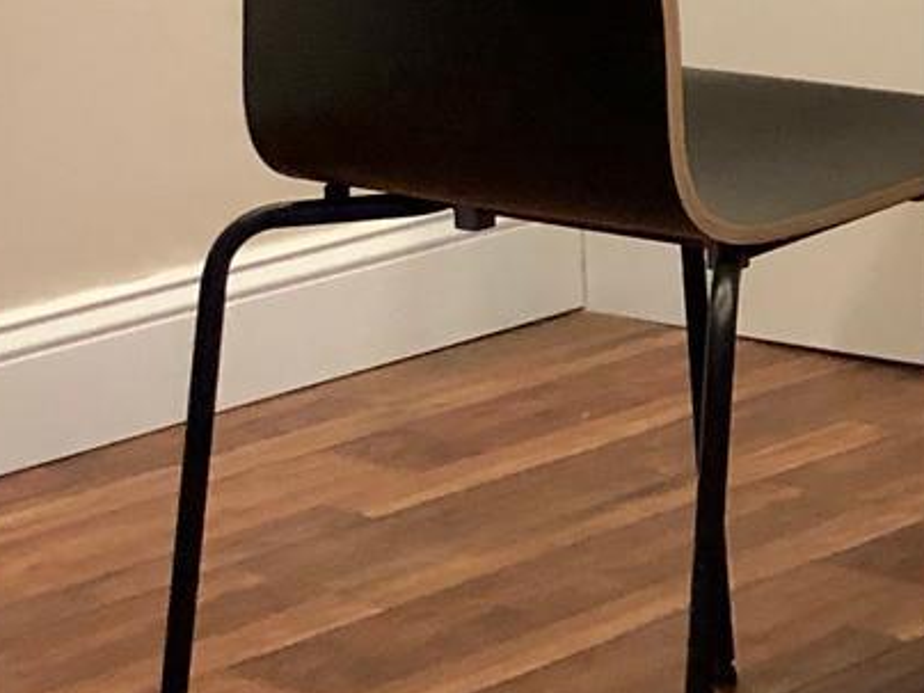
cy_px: -277
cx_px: 1322
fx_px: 3790
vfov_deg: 10.2
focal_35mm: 142
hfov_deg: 13.2
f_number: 1.8
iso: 100
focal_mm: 4
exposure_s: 1/7
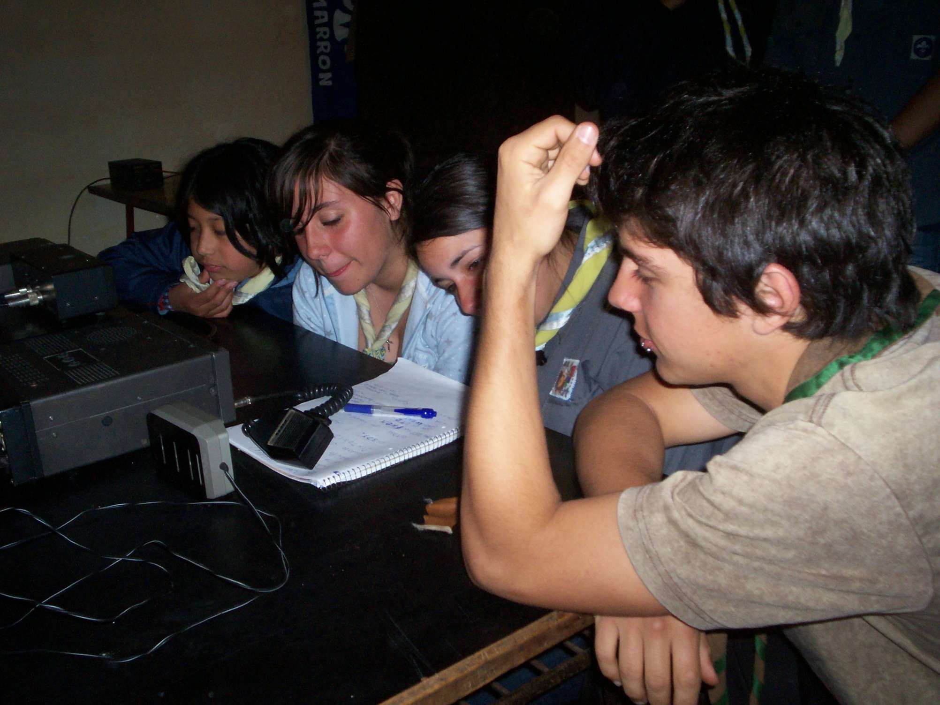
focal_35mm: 36
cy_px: 352
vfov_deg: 39.7
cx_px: 470
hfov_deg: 51.4
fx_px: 978
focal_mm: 5.9
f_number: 4.5
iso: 140
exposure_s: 1/64
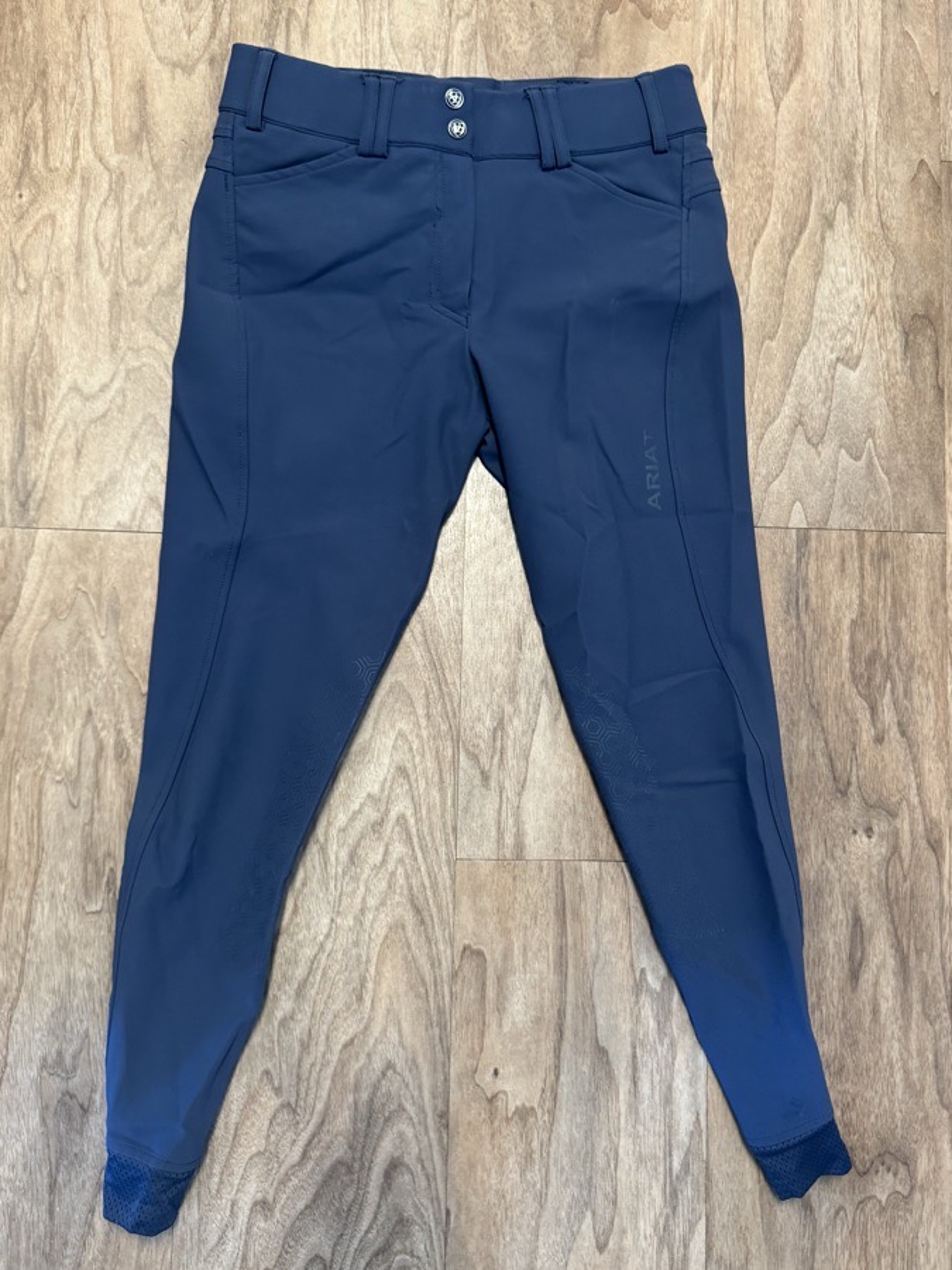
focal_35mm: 24
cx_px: 476
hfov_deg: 56.8
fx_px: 880
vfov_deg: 71.6
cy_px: 635
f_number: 1.78
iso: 320
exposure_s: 1/60
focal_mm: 6.76
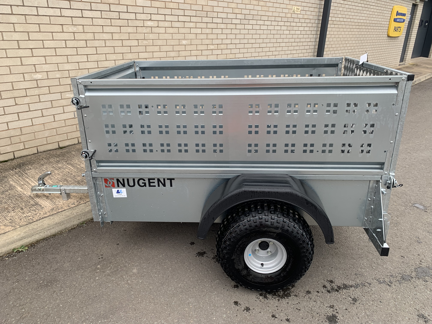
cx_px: 216
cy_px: 162
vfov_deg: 53.1
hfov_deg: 67.3
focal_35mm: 26
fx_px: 324
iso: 25
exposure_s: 1/122
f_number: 1.8
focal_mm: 4.25
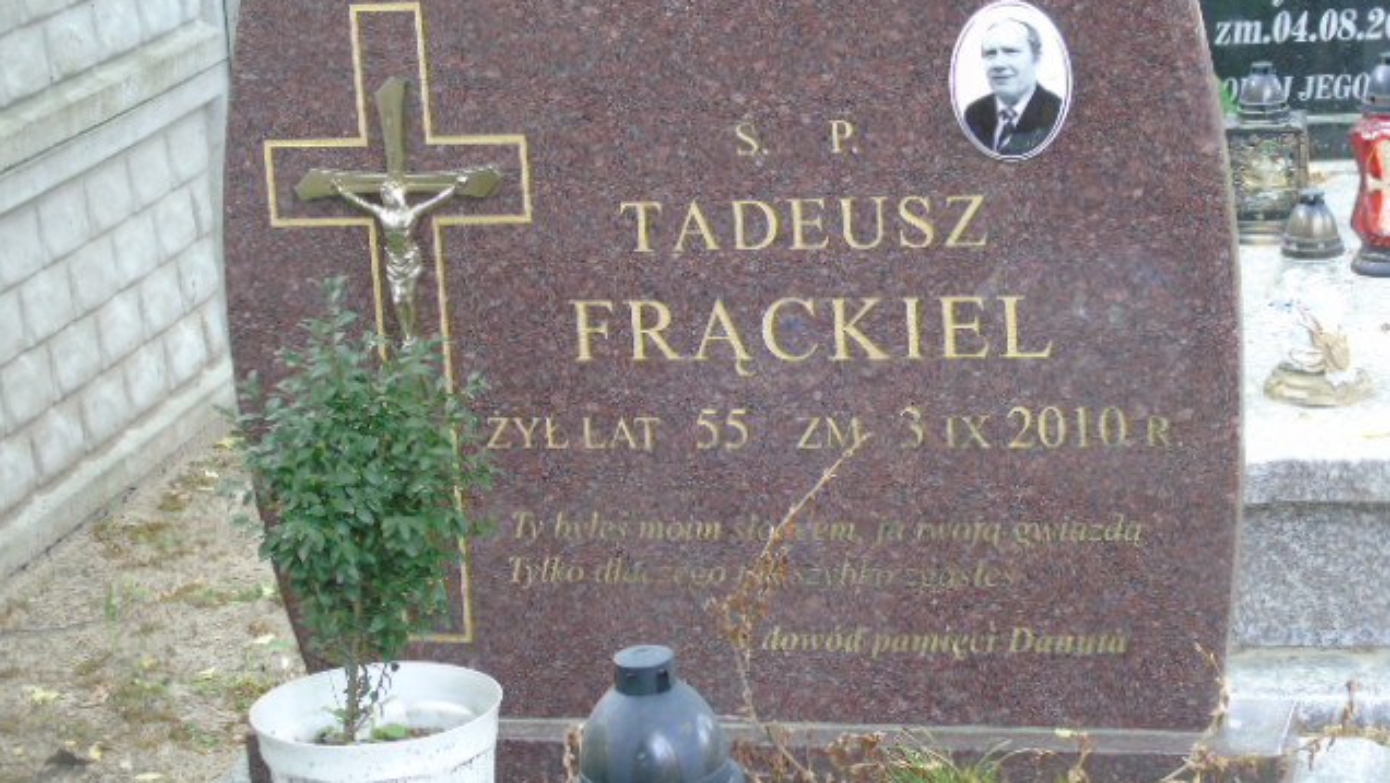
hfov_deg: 20.7
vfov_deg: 11.8
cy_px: 337
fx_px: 3797
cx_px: 697
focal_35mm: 103
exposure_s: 1/30
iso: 250
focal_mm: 17
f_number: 4.3
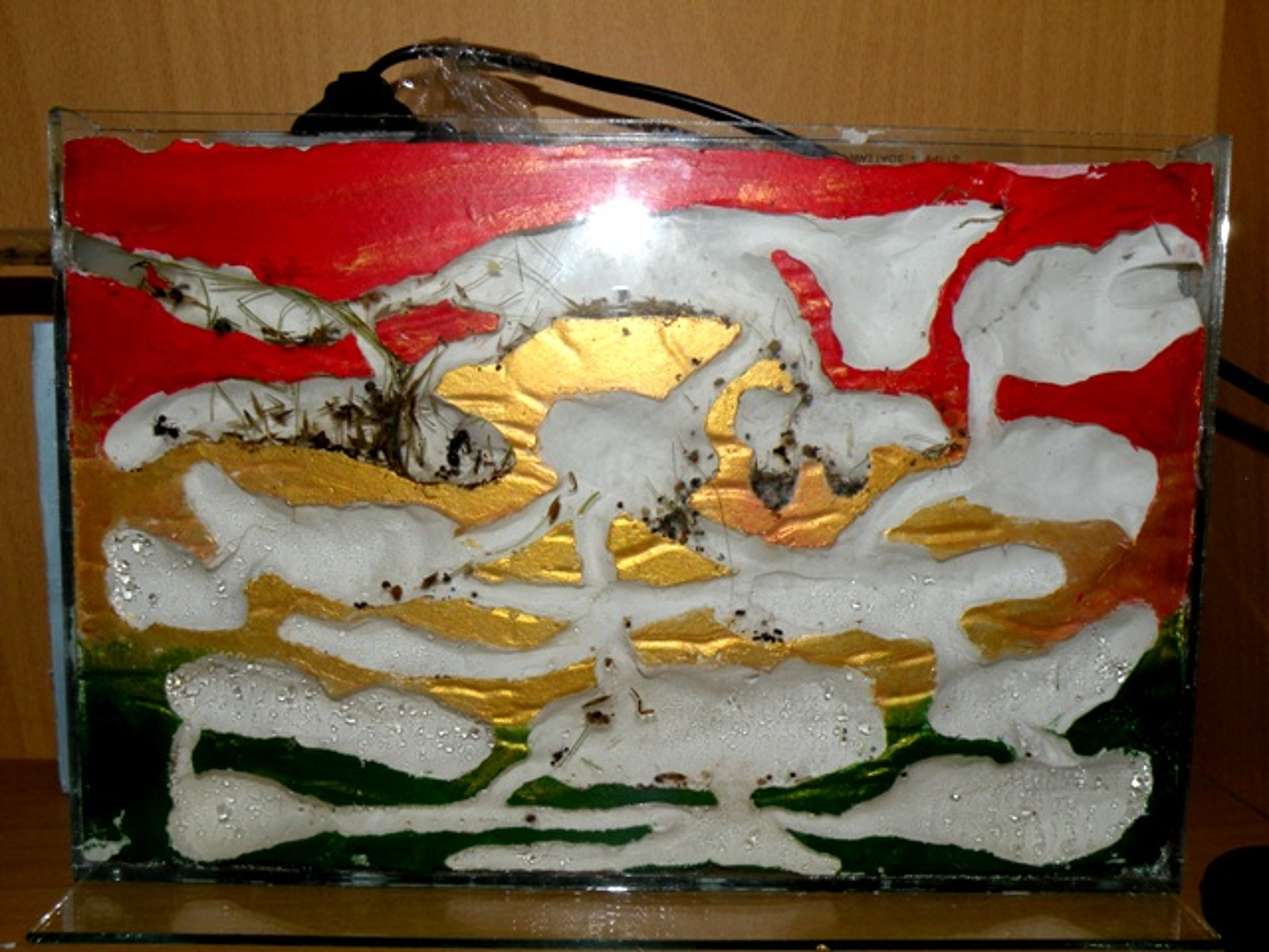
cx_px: 634
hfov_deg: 55.4
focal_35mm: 33
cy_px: 476
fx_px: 1210
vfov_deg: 42.9
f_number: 8
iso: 64
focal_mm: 5.8
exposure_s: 1/60
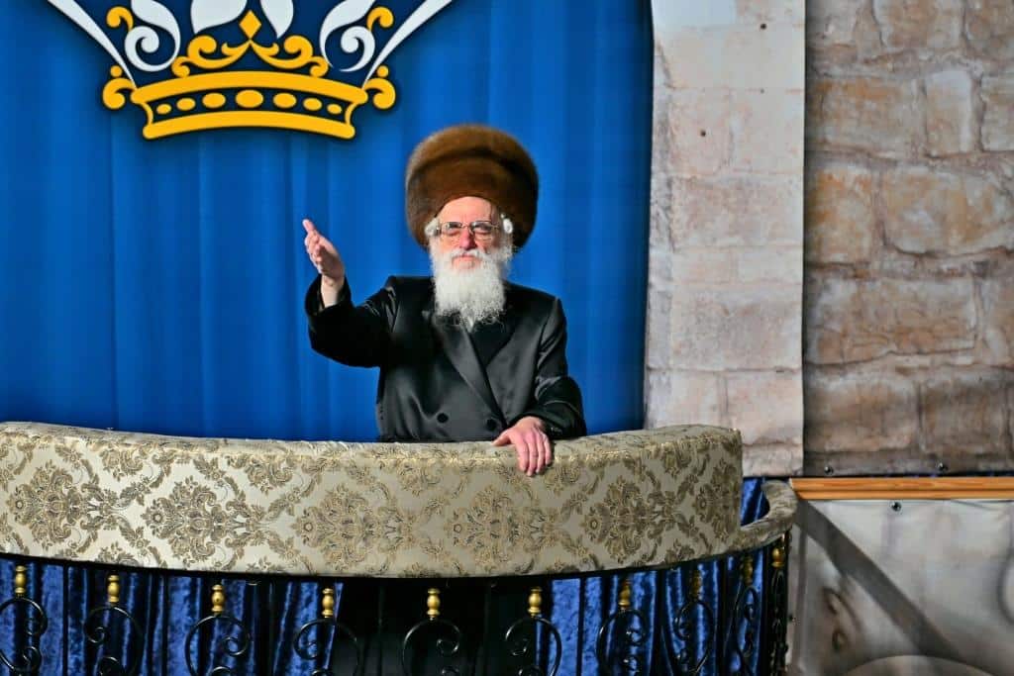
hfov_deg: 6.9
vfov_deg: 4.6
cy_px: 338
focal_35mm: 300
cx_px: 507
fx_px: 8451
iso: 320
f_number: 2.8
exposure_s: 1/160
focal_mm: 200
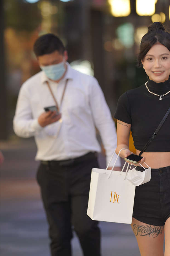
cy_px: 187
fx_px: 1863
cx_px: 165
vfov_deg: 7.8
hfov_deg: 5.2
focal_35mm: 263
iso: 1000
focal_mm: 135
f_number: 2.2
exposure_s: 1/200
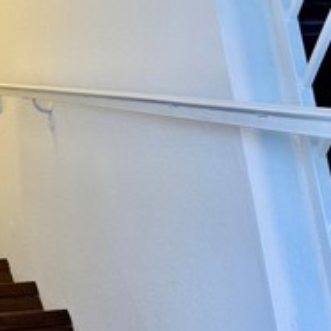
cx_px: -44
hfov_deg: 22.2
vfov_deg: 23.1
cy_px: 39
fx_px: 790
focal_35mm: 73
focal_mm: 6.76
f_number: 1.78
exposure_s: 1/60
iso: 160
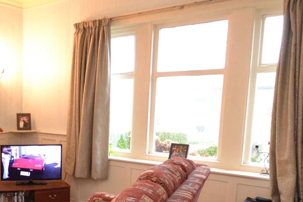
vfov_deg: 34.6
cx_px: 39
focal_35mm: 38
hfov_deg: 46.5
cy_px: 140
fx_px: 320
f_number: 3.5
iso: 2200
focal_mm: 10
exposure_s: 1/60
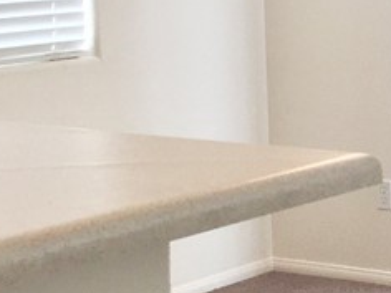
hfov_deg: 14.3
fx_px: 1423
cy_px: 167
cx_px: 638
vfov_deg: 11.8
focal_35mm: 126
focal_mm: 4.15
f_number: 2.2
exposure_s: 1/120
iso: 40
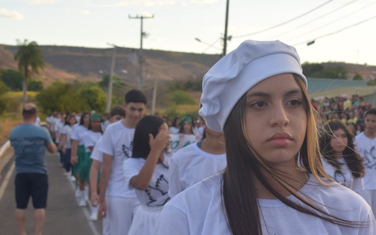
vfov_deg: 15.3
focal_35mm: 85
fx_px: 871
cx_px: 269
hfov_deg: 24.2
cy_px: 166
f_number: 8
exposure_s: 1/250
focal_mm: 38
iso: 320
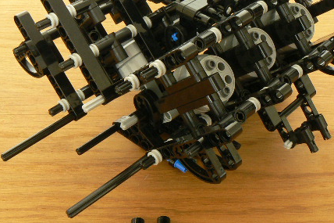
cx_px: 153
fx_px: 519
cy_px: 82
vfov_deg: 24.1
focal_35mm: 56
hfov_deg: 35.6
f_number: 6.3
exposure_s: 3.2
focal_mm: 6
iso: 100
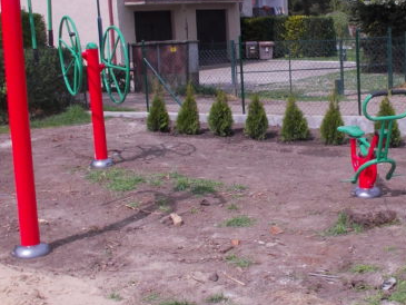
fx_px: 716
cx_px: 285
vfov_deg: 24.0
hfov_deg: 31.3
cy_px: 120
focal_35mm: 61
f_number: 3.3
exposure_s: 1/800
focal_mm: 4.1
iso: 80
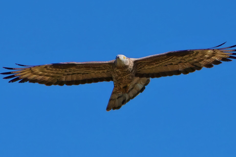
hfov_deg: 2.7
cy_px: 98
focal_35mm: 765
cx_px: 115
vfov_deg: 1.8
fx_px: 5015
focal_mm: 588
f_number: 8
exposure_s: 1/4000
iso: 2000
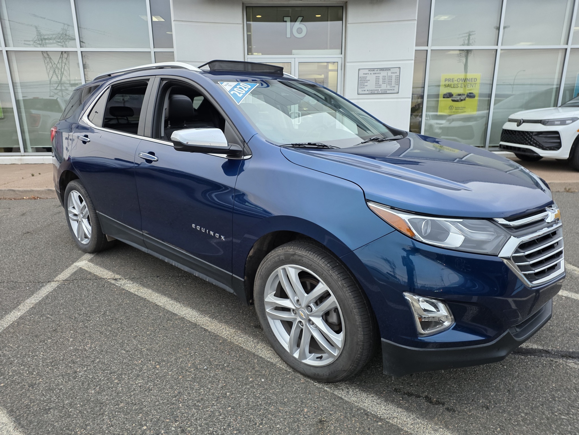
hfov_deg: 73.9
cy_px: 218
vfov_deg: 58.9
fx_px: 385
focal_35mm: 23
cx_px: 290
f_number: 1.7
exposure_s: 1/180
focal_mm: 6.3
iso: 160
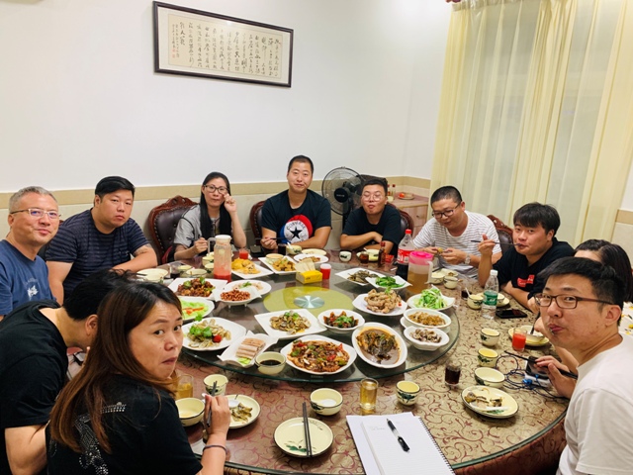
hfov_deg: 67.3
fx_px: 475
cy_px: 238
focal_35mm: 26
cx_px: 316
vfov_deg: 53.1
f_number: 1.8
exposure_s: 1/50
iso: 100
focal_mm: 4.25
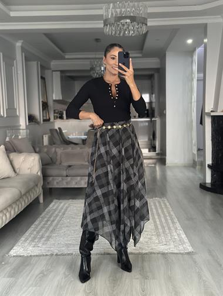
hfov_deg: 30.3
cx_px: 112
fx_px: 412
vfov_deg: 39.6
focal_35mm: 48
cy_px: 148
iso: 500
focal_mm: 6.86
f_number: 1.78
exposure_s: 1/40
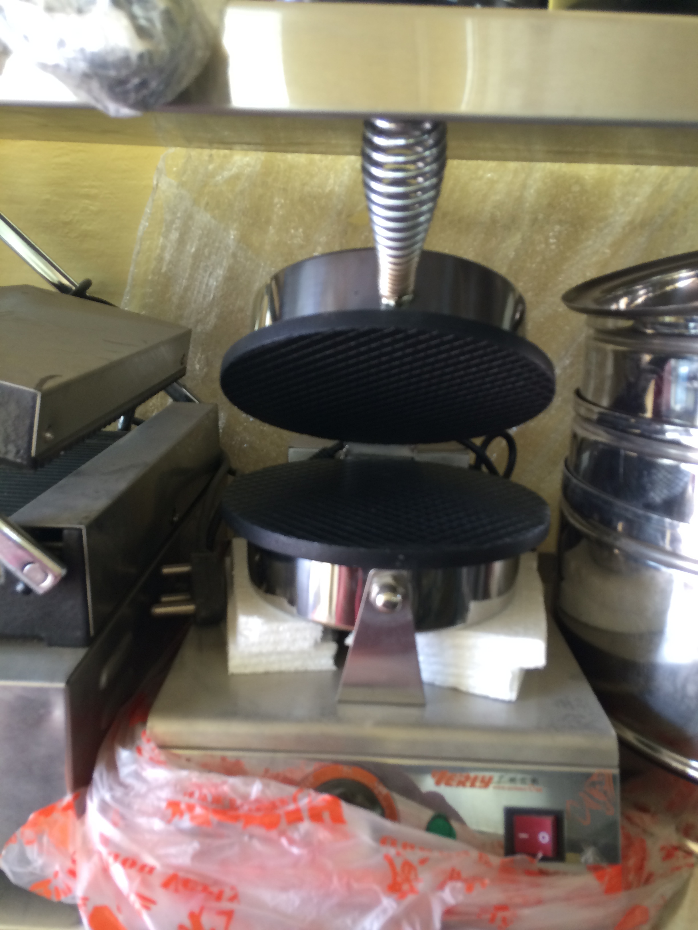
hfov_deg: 48.2
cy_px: 465
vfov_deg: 61.7
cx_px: 349
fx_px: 780
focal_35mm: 29
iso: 100
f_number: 2.2
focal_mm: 4.15
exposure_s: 1/33
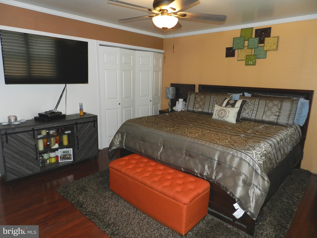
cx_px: 158
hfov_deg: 73.9
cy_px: 119
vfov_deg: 58.9
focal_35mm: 23
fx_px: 211
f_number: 3.4
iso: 200
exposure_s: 1/30
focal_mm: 4
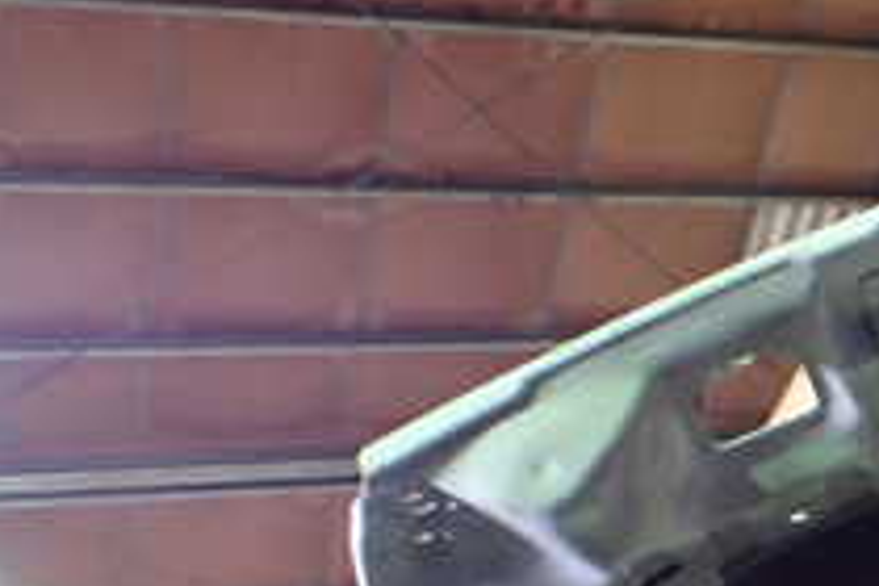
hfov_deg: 20.5
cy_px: 636
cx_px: 1210
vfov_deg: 15.0
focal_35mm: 89
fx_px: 2173
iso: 800
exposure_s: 1/60
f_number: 2.3
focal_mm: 5.4
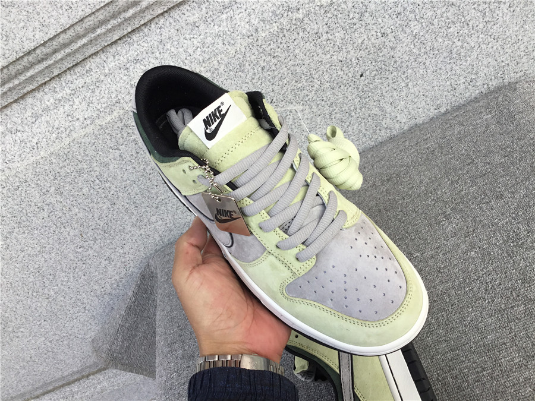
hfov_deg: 58.4
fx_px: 479
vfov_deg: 45.4
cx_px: 268
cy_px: 200
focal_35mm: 31
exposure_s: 1/353
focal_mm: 3.3
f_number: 2.4
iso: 25
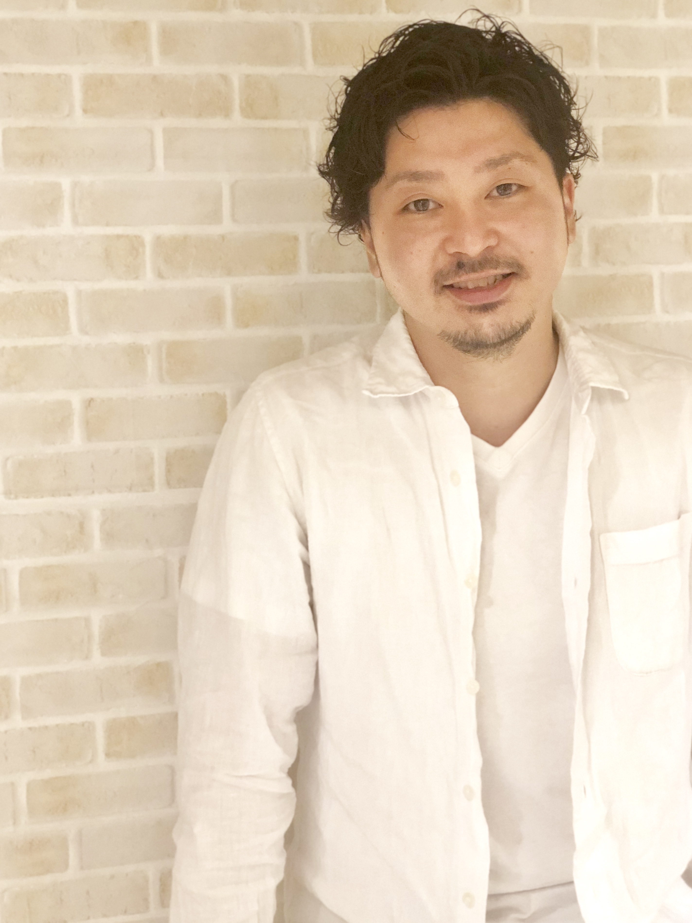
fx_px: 1386
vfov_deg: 36.8
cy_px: 462
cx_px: 346
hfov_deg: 28.0
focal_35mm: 52
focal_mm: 6
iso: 160
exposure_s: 1/30
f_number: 2.4
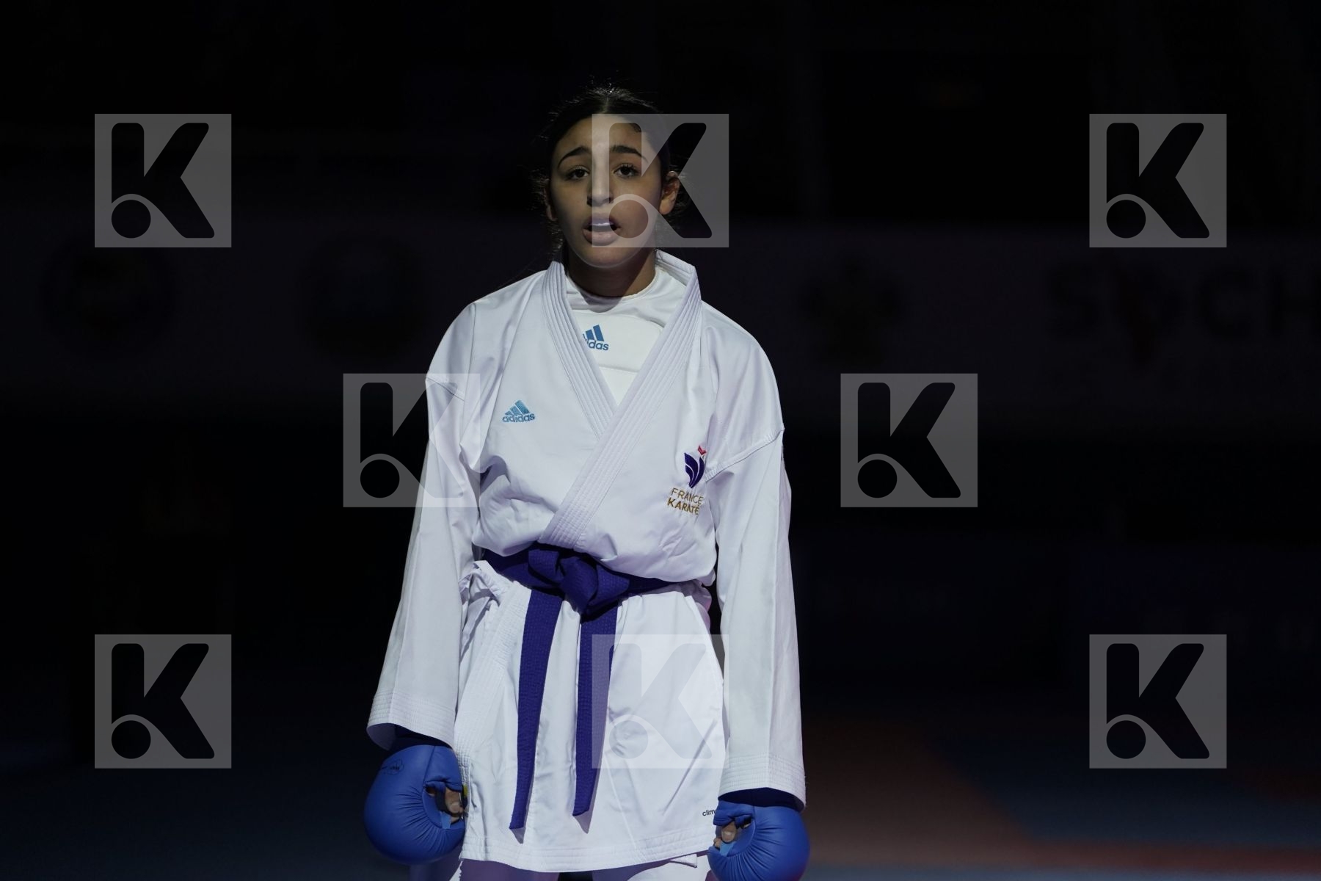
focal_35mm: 131
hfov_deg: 15.6
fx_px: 4807
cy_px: 440
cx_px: 660
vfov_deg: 10.5
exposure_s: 1/1000
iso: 2000
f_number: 2.8
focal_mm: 131
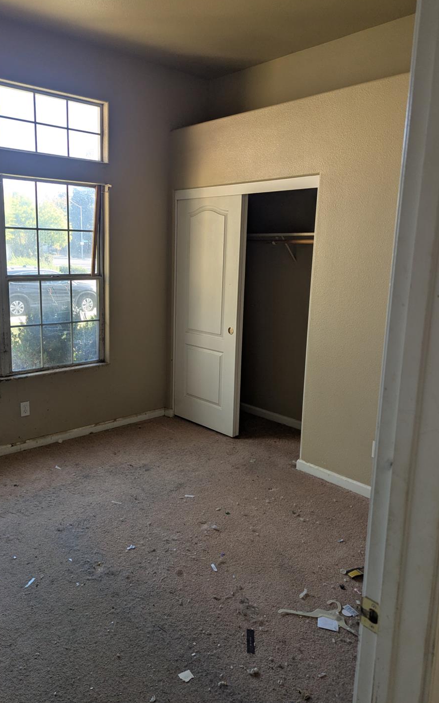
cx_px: 180
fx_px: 517
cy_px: 350
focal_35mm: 27
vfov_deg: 68.4
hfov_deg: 45.8
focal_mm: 6.81
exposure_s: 1/202
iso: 64
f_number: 1.85
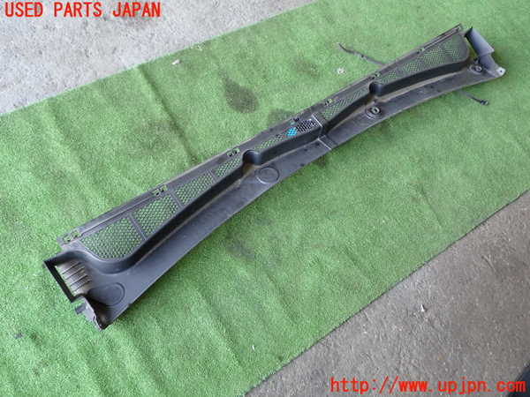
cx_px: 265
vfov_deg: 44.2
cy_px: 198
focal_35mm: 32
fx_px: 490
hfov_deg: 56.8
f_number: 2.4
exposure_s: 1/50
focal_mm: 5.79
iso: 200
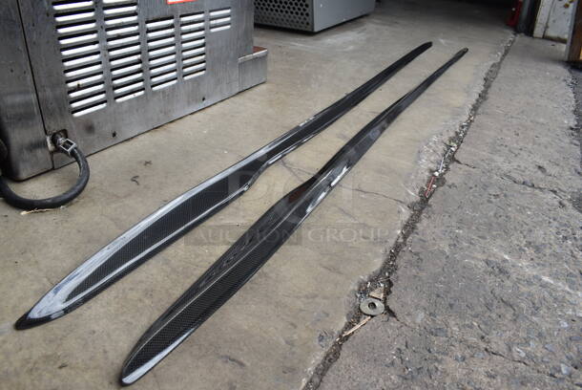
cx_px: 291
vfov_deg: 48.0
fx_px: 437
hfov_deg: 67.3
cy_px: 195
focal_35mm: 27
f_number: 8
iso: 110
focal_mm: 18
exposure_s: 1/60
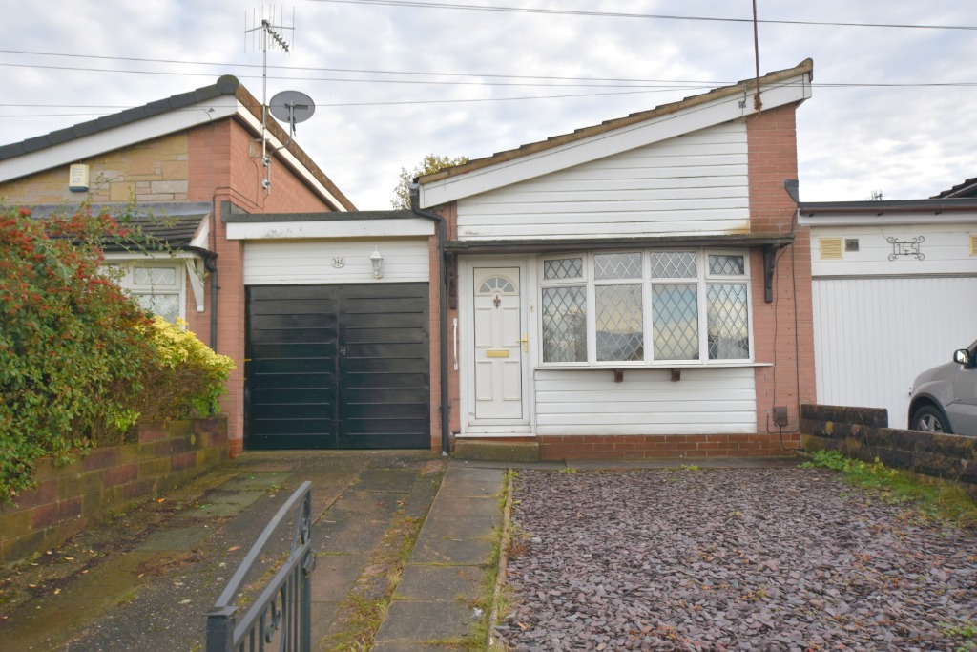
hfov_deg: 61.9
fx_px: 814
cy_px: 326
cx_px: 488
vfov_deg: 43.6
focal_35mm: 30
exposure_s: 1/125
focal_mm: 20
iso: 100
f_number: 5.6
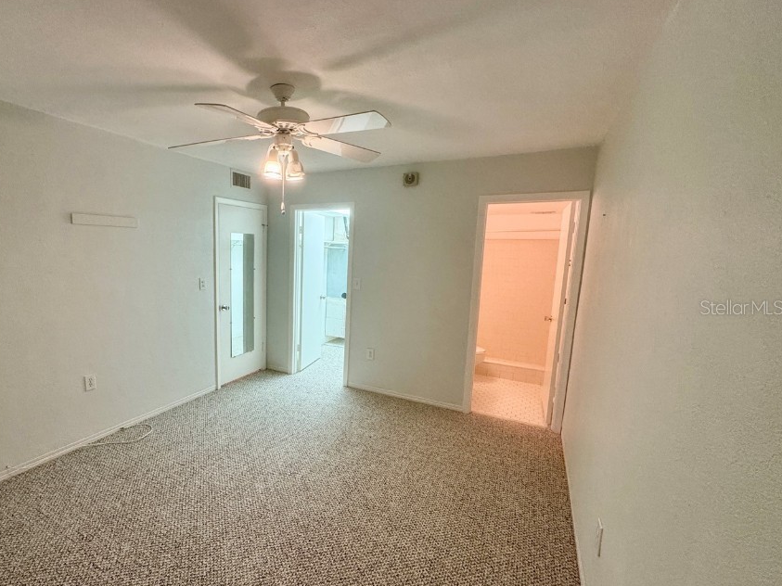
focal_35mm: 17
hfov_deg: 89.9
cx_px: 313
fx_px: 384
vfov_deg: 74.7
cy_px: 307
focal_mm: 2.22
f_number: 2.2
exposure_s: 1/120
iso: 250
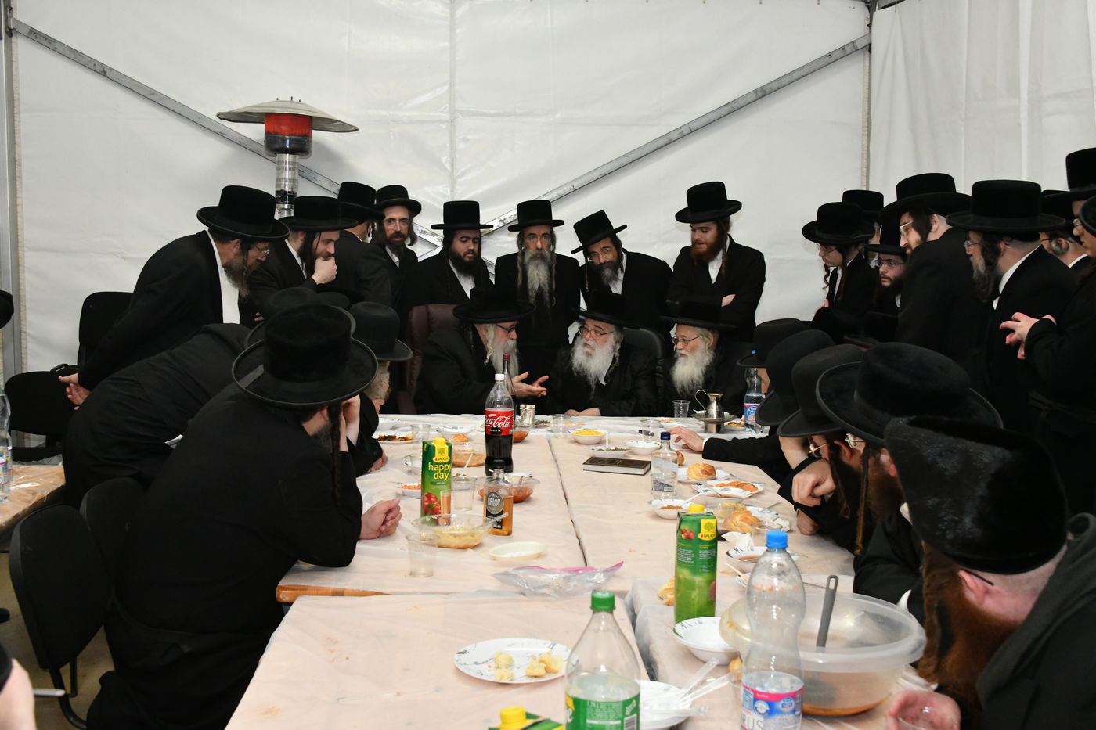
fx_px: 1218
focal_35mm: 40
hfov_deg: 48.5
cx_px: 548
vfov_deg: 33.4
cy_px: 365
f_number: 10
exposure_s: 1/60
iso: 6400
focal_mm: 40
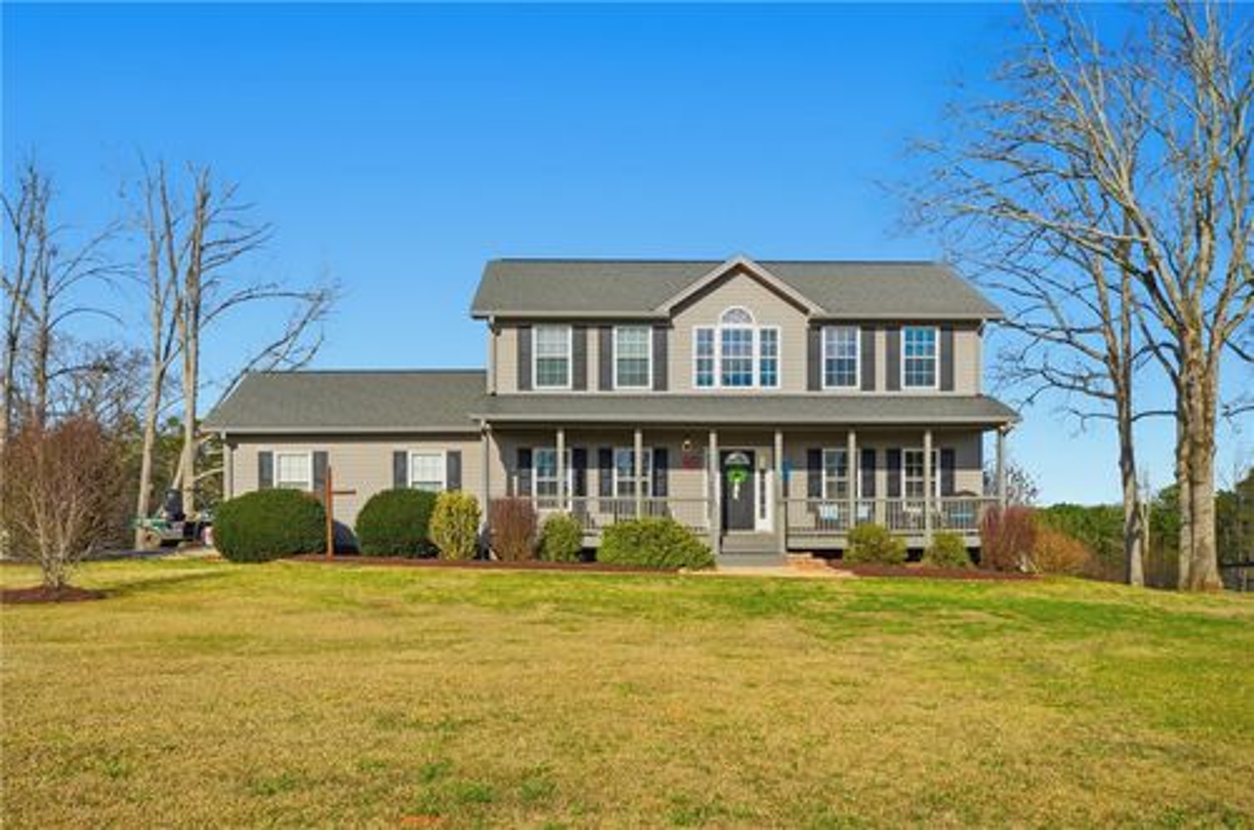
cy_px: 415
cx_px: 627
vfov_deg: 43.4
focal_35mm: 30
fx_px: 1043
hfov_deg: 62.0
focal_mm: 20
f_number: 9
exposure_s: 1/1000
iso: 250
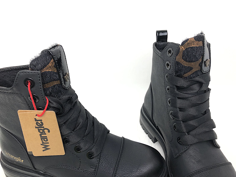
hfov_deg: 63.4
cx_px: 118
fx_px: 191
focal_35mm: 28
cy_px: 88
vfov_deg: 49.7
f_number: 1.8
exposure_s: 1/33
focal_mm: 3.99
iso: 32
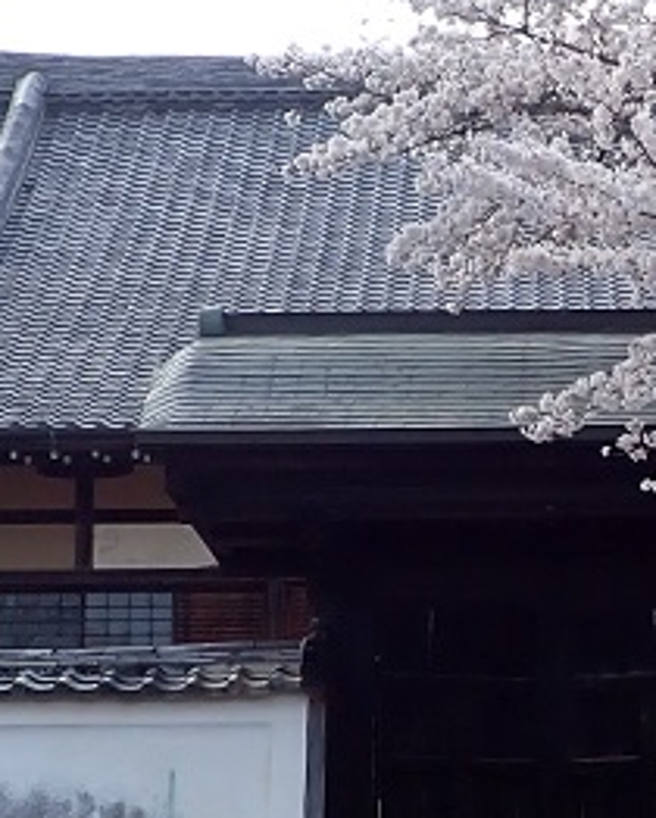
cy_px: 309
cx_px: 597
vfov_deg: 14.3
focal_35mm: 134
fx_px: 3248
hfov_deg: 11.5
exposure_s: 1/400
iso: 100
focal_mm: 5.4
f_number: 3.2
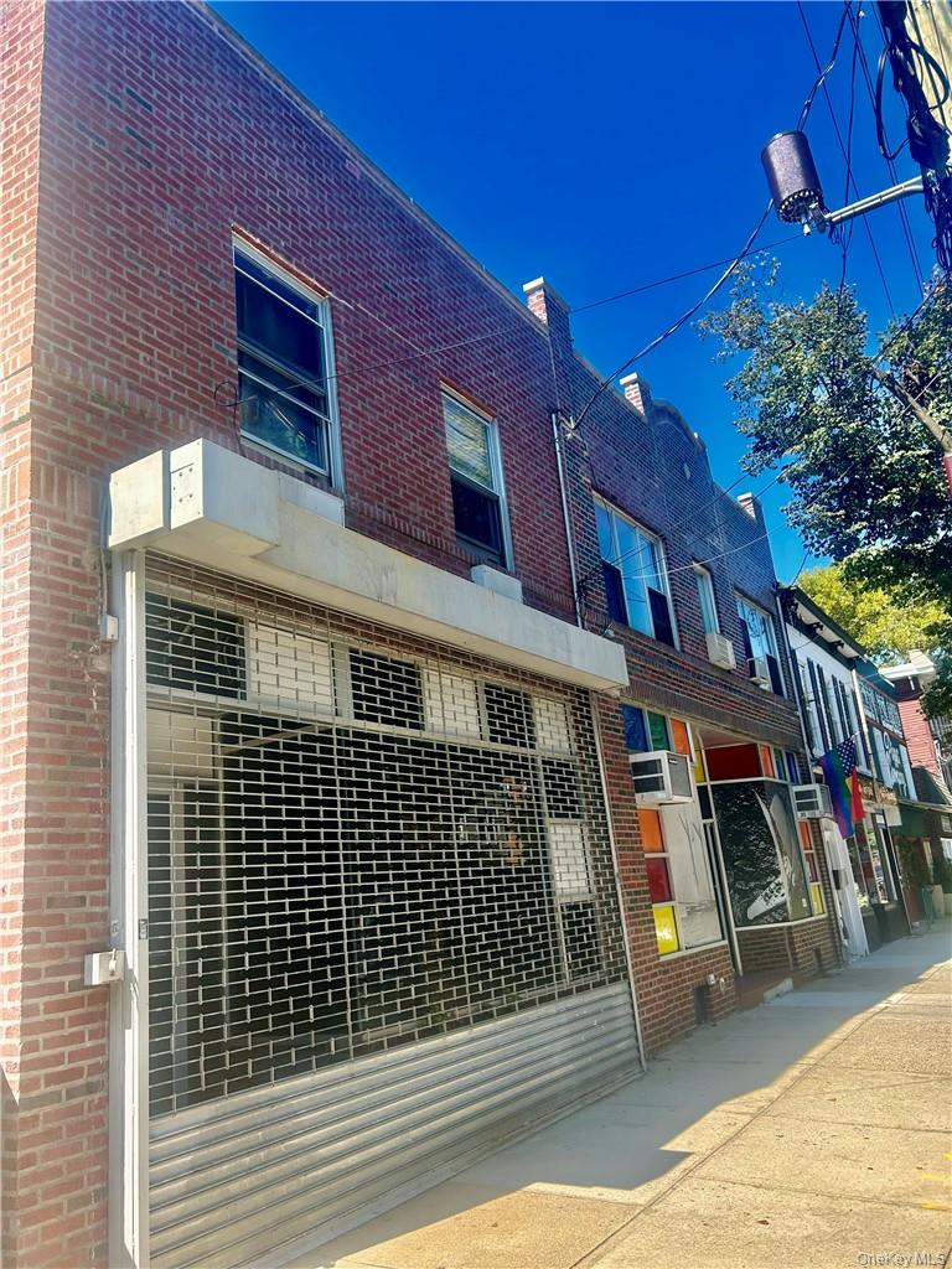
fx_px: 953
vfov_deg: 67.3
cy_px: 634
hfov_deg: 53.1
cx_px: 476
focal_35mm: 26
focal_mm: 5.7
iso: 50
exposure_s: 1/2123
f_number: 1.5
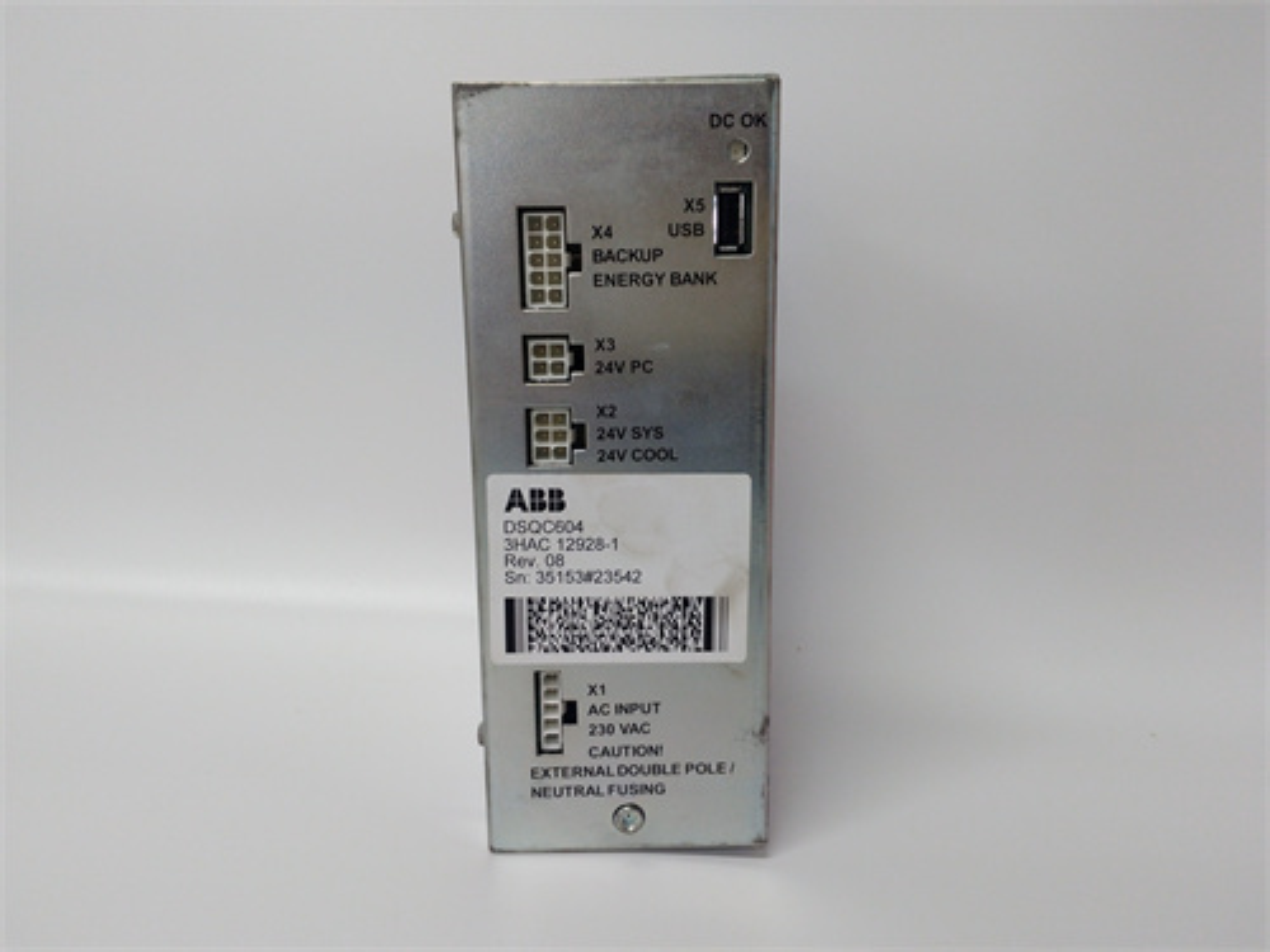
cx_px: 635
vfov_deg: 51.4
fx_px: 991
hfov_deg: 65.3
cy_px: 476
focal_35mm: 27
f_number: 2
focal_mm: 3.79
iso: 144
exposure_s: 1/33
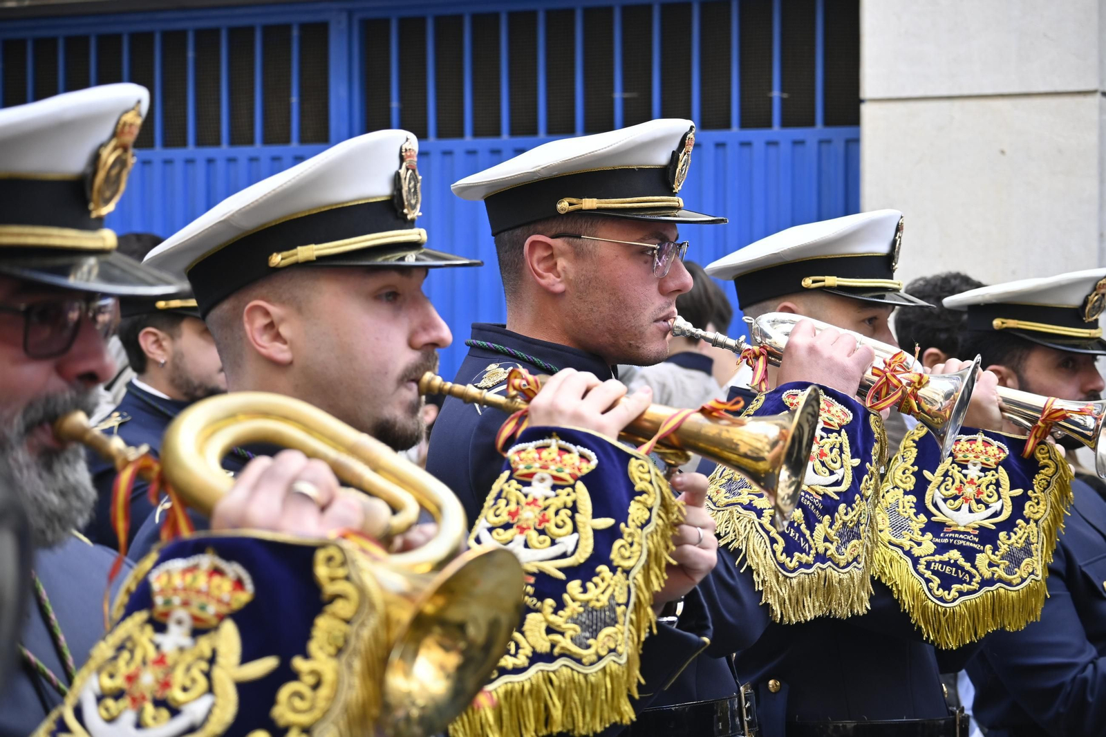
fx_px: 2304
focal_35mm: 75
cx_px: 553
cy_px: 368
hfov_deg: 27.0
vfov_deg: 18.2
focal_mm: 50
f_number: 4.5
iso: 320
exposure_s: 1/200
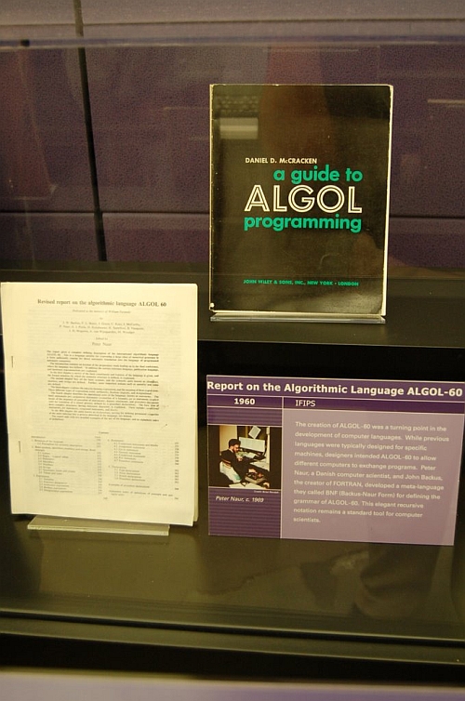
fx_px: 817
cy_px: 350
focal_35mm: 42
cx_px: 232
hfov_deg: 31.8
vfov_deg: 46.5
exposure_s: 1/25
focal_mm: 28
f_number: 4.2
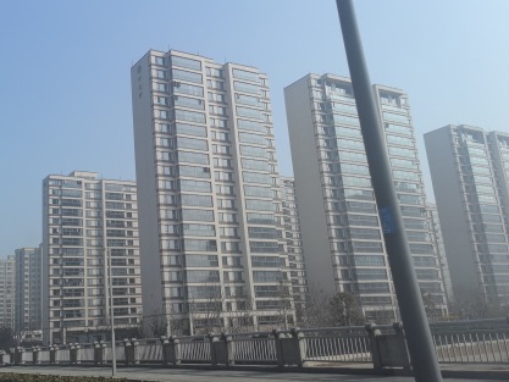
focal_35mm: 38
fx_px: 559
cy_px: 182
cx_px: 163
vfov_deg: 37.7
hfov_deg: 48.0
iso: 50
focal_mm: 5.75
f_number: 2
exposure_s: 1/1980
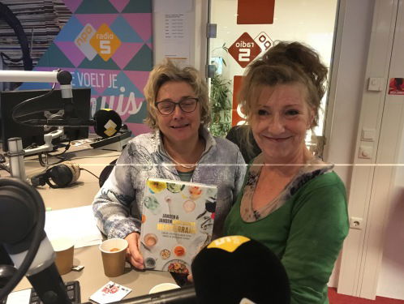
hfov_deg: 61.6
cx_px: 202
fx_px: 339
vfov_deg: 48.3
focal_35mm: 29
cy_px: 152
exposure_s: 1/17
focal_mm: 4.15
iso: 320
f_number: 2.2
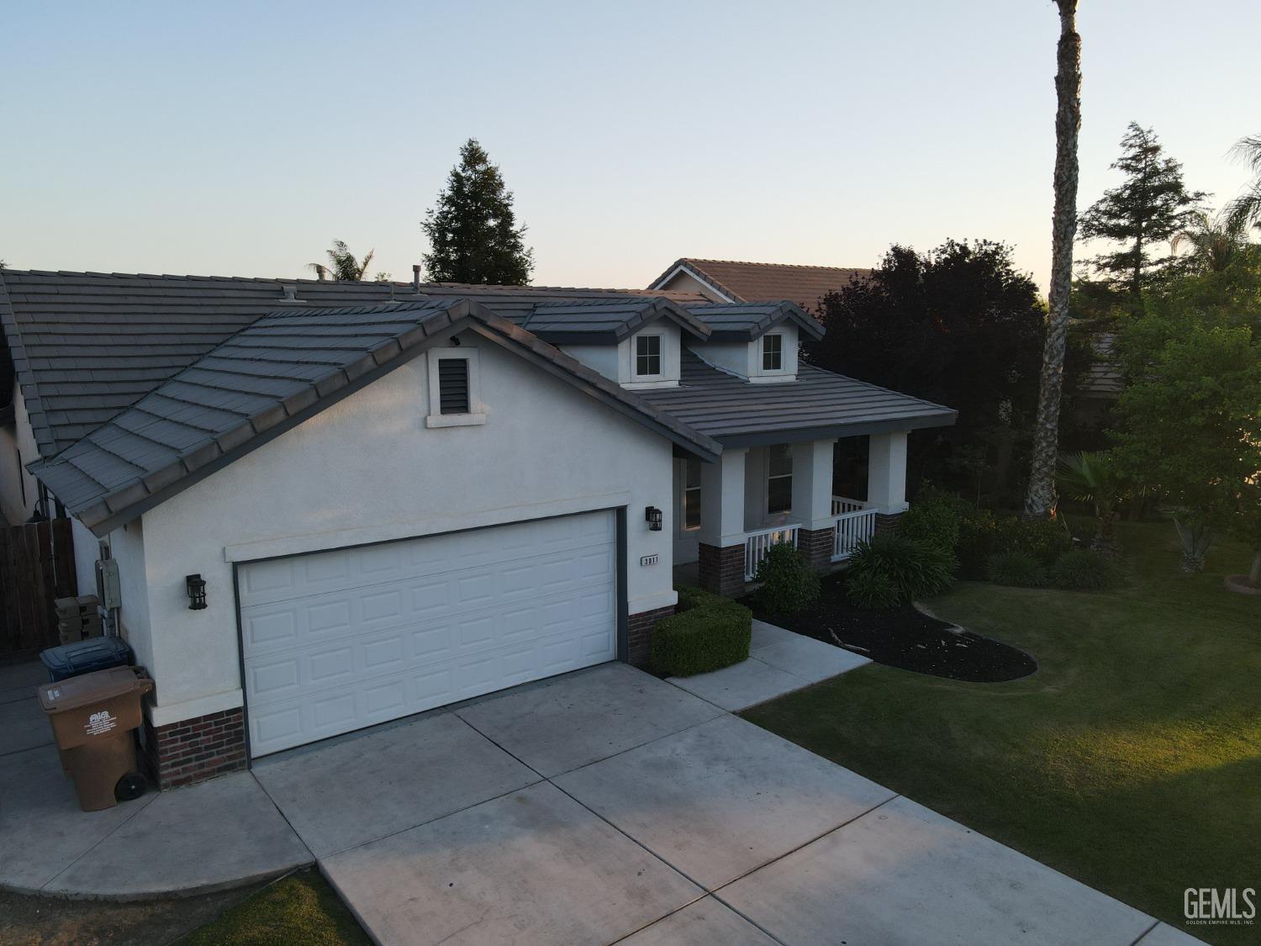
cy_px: 473
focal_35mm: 24
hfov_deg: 71.6
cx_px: 630
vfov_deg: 56.8
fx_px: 874
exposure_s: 1/160
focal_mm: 4.5
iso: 100
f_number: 2.8
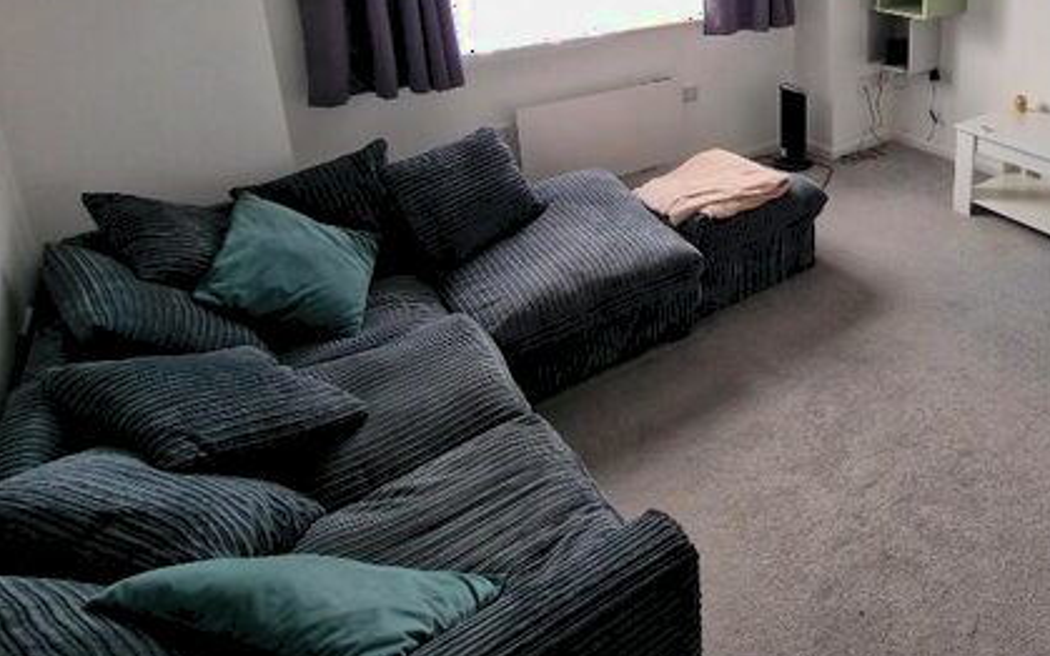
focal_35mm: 23
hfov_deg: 70.0
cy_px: 66
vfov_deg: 47.6
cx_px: 832
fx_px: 658
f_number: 2.2
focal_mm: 2.2
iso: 100
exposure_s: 1/50
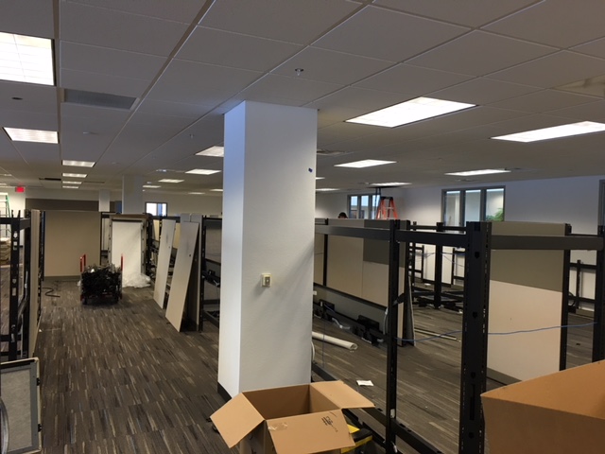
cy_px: 227
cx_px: 302
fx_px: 507
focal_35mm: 29
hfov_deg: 61.7
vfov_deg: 48.2
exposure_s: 1/30
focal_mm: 4.15
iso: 80
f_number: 2.2
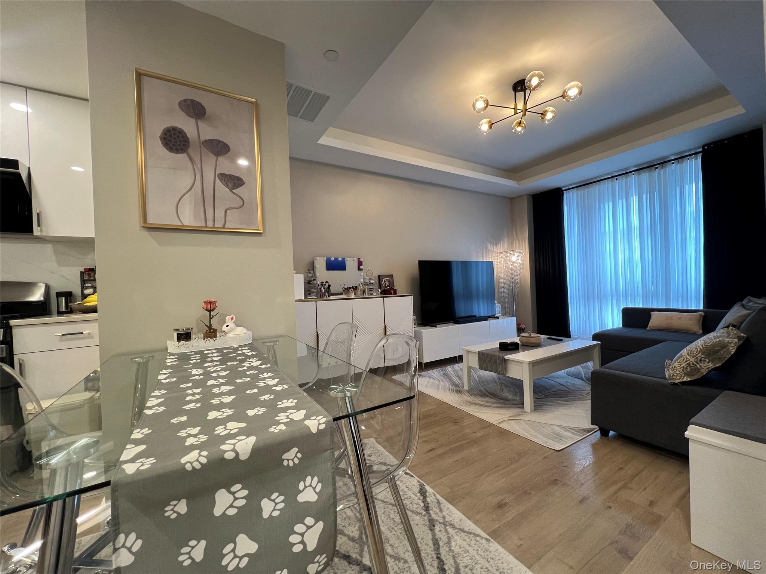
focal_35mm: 13
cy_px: 287
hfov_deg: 106.2
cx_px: 383
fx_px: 288
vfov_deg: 89.9
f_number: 1.8
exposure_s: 1/60
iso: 200
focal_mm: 1.57
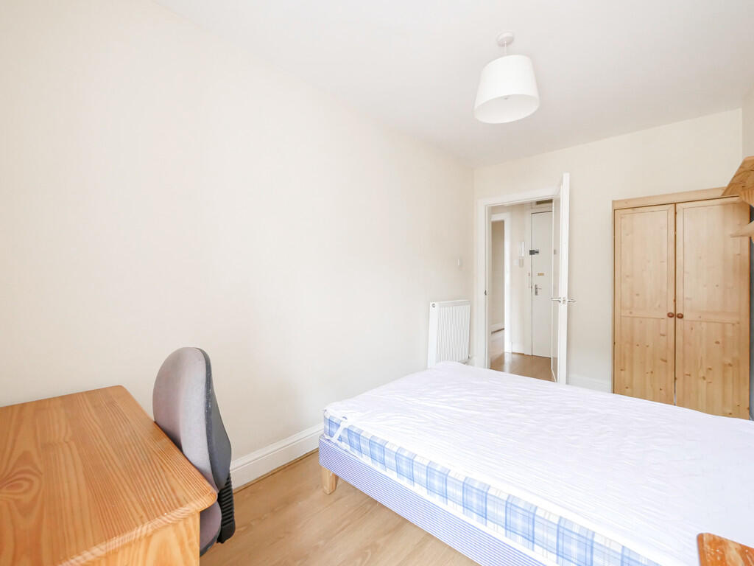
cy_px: 283
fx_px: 305
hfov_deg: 102.1
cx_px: 377
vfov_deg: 85.7
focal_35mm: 14
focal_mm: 7
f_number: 4
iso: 3200
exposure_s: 1/60
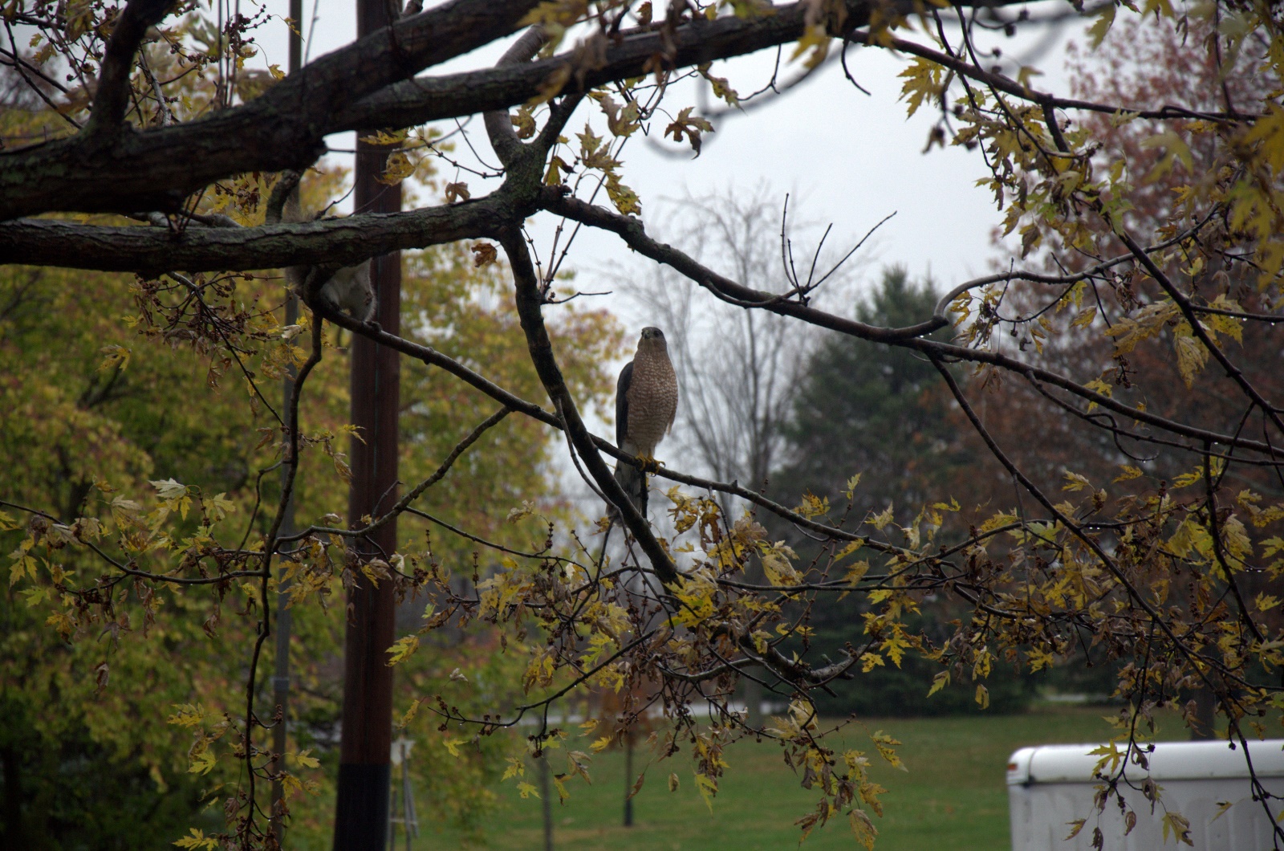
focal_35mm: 158
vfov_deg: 8.7
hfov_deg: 13.1
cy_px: 426
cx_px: 642
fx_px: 5606
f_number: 5.6
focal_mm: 105
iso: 640
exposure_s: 1/60
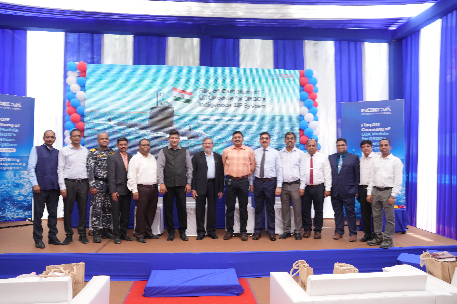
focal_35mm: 28
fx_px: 352
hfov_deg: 66.0
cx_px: 228
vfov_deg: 46.8
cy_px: 152
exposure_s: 1/200
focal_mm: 27.7
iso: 640
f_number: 5.6
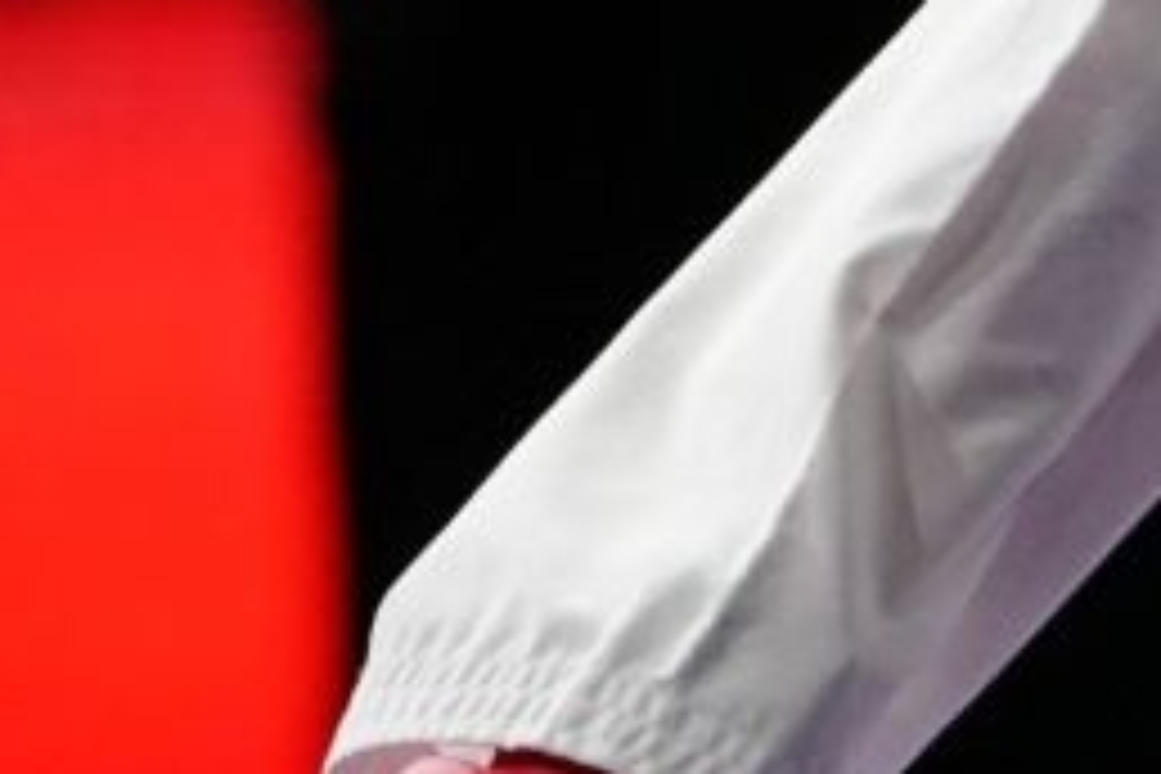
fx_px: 43631
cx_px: 3789
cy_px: 0
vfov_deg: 1.0
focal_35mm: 1353
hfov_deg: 1.5
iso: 4000
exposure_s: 1/1000
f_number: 2.8
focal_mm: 194
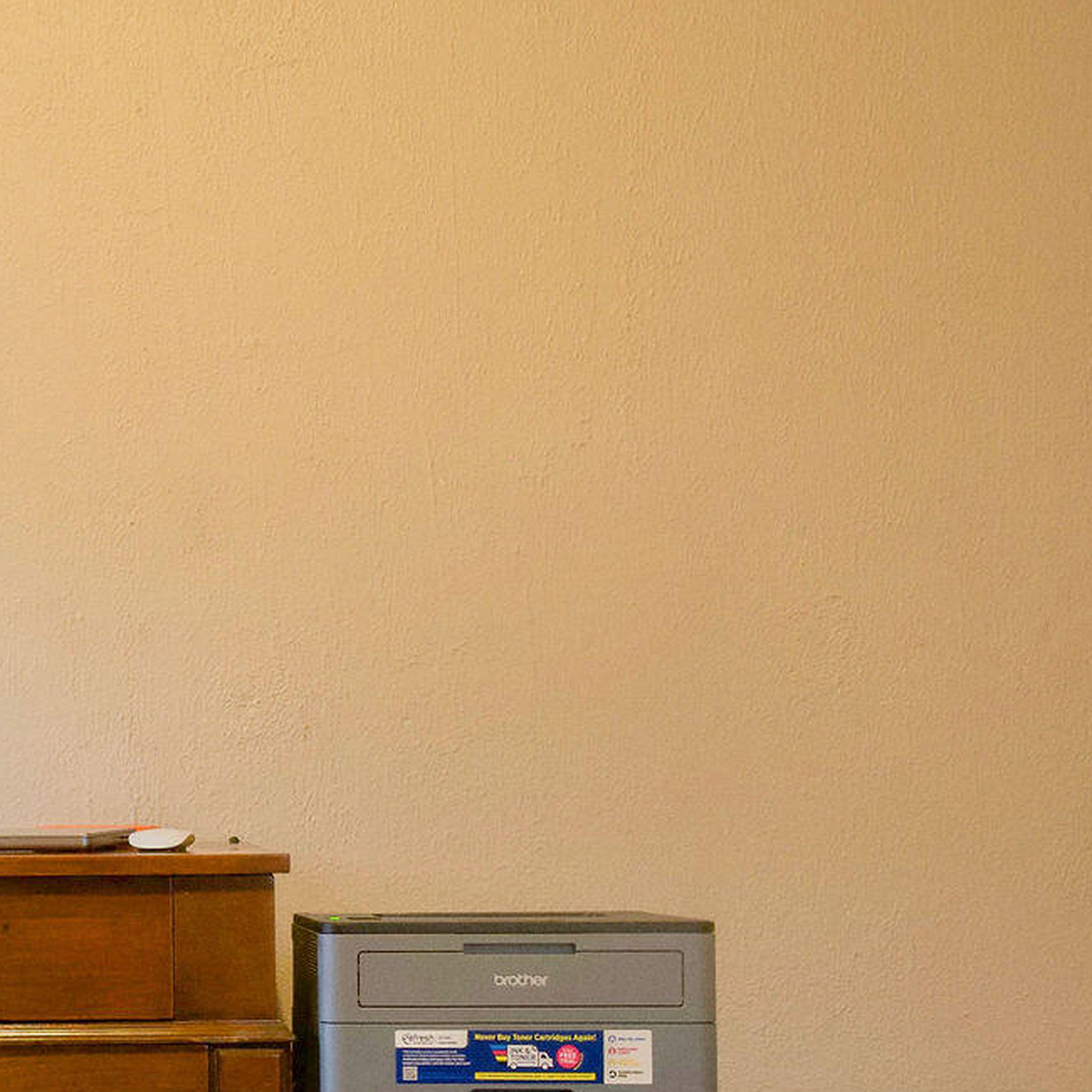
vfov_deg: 25.5
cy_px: 796
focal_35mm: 67
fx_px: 2391
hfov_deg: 23.9
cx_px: -141
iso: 1000
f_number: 7.1
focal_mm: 17
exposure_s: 1/5
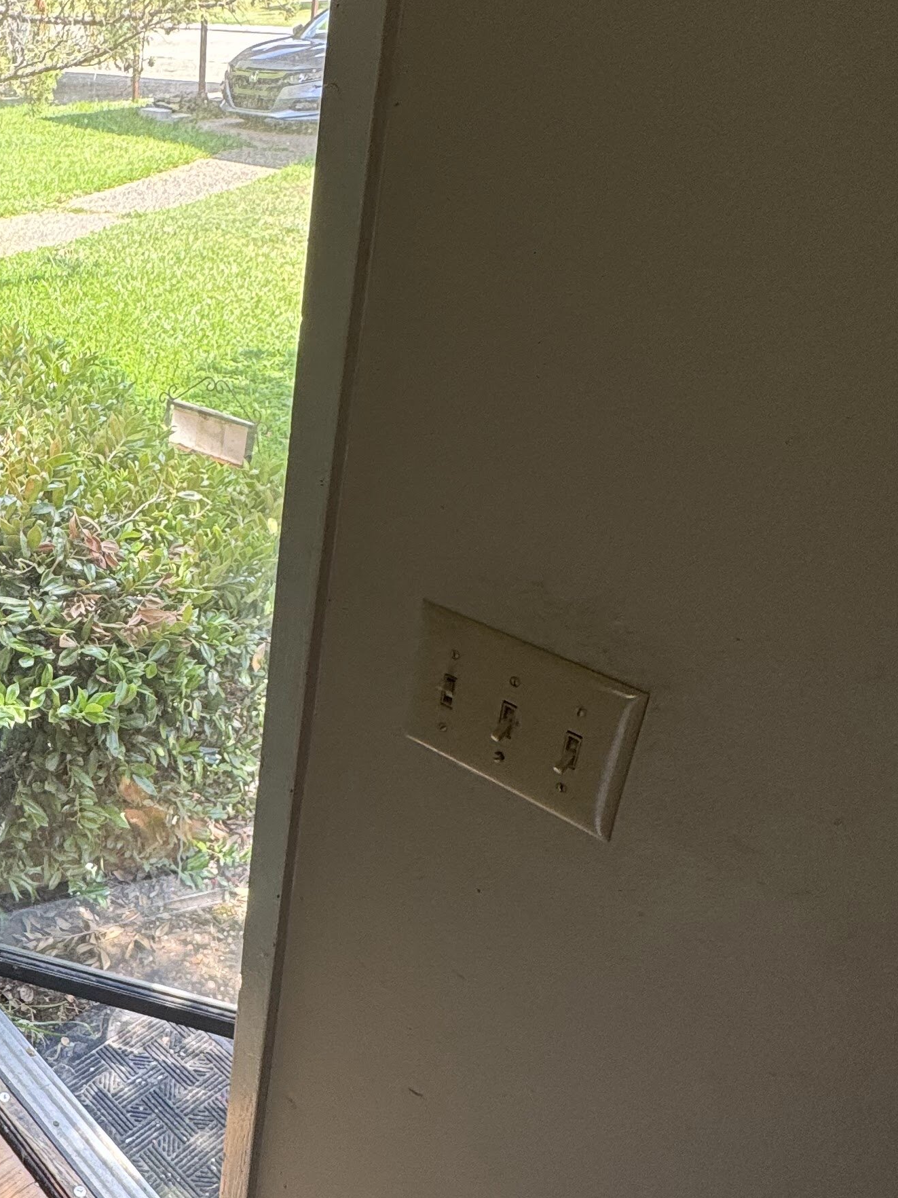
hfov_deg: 39.8
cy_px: 661
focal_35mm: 32
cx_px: 39
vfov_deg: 56.7
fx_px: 1107
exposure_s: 1/99
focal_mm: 2.22
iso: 64
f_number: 2.2
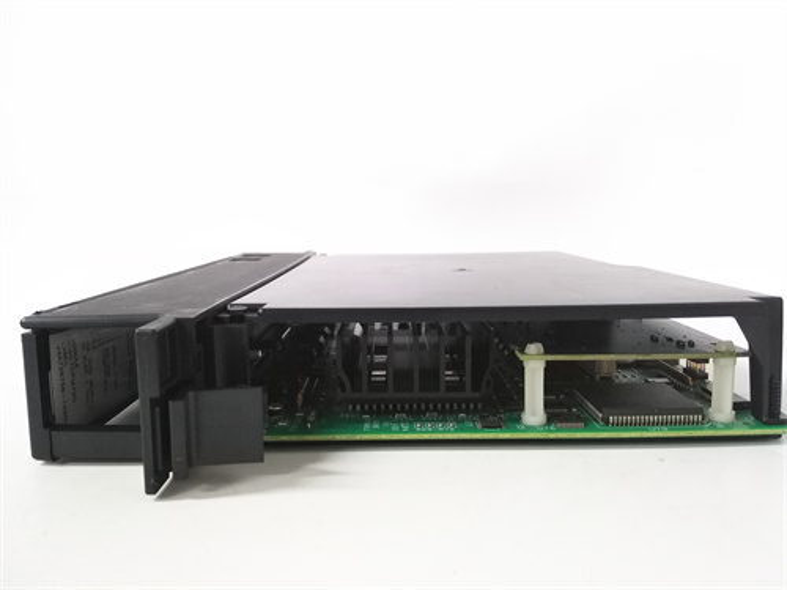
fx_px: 591
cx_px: 394
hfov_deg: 67.3
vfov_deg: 53.1
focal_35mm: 26
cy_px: 295
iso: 368
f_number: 1.8
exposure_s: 1/25
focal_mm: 3.63
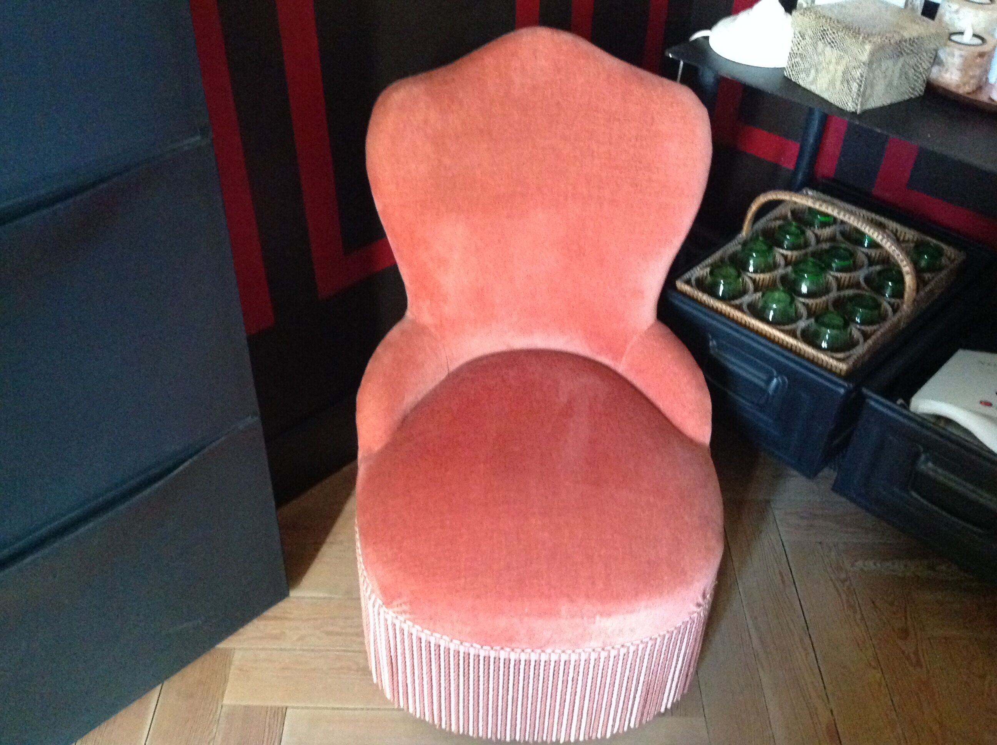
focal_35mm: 35
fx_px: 1007
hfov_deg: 52.7
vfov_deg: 40.6
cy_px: 372
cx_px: 498
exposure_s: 1/15
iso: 800
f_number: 2.4
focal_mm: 4.28
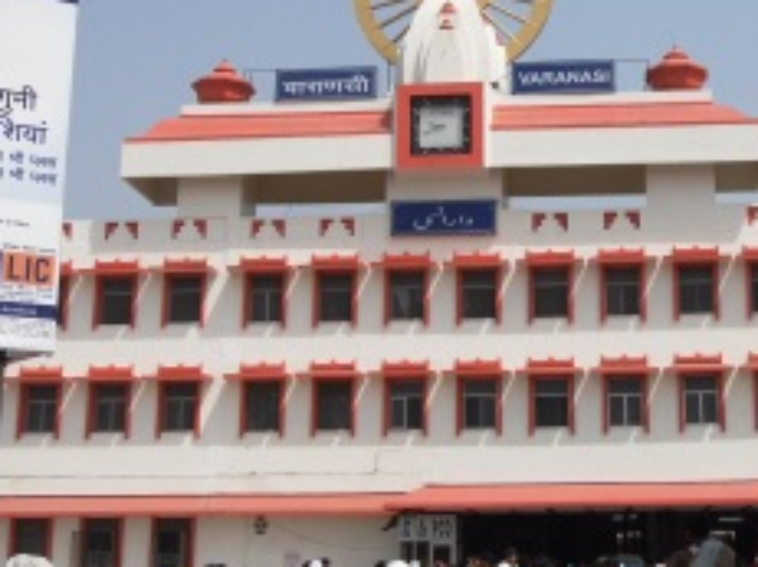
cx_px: 515
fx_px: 1488
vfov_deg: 21.6
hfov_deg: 28.4
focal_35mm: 68
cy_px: 216
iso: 80
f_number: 8.2
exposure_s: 1/267
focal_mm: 6.3
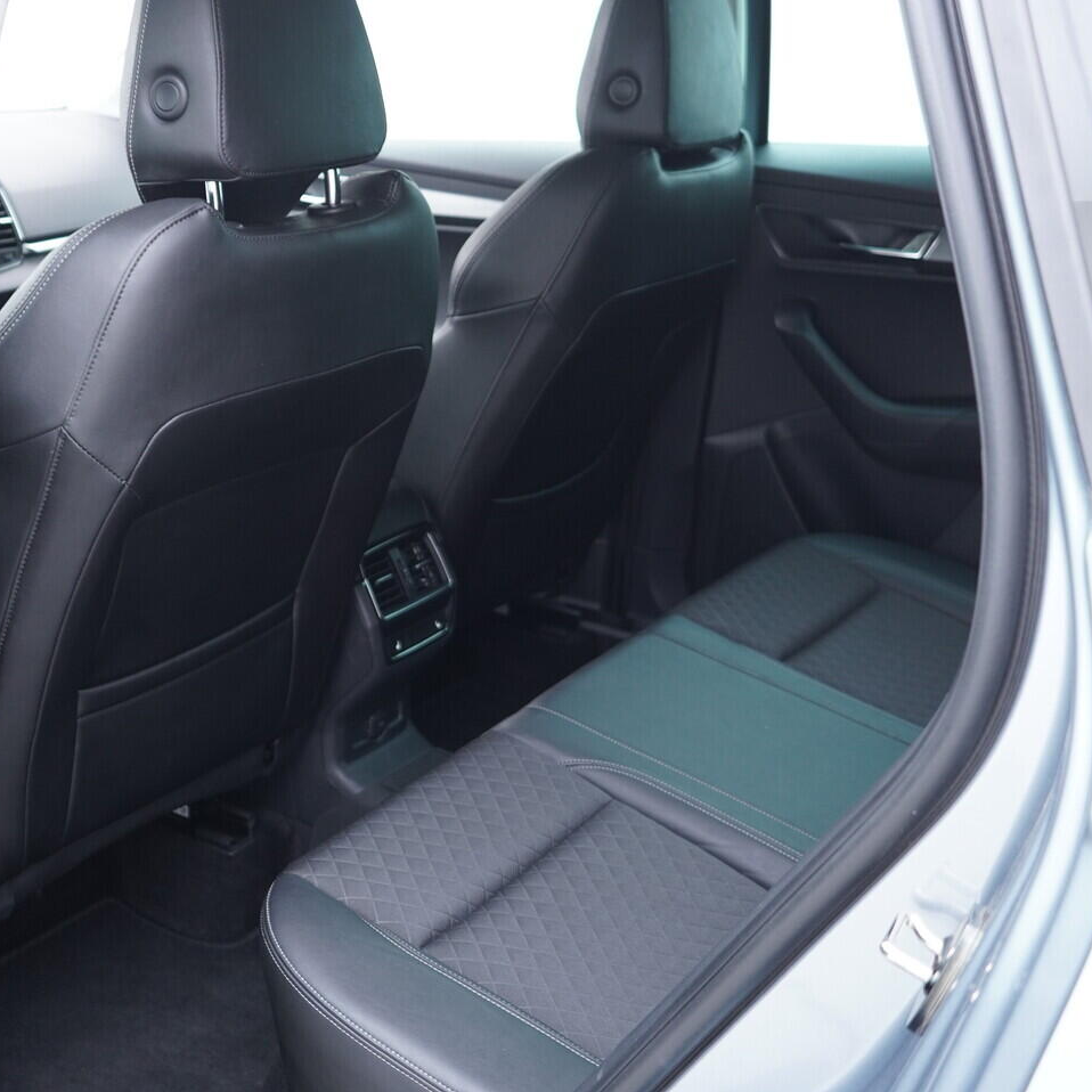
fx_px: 1642
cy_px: 546
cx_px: 373
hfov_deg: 36.4
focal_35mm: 46
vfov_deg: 36.8
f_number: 2.8
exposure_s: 1/40
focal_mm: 24
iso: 500
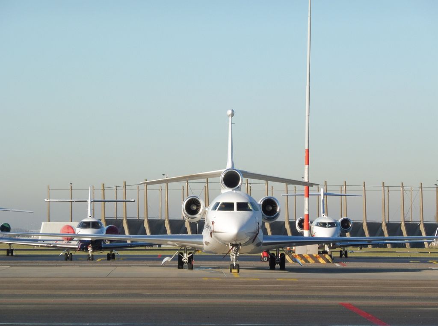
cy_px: 163
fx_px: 3648
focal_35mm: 289
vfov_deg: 5.1
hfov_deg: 6.9
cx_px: 219
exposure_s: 1/320
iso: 100
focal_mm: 51.5
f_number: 7.1
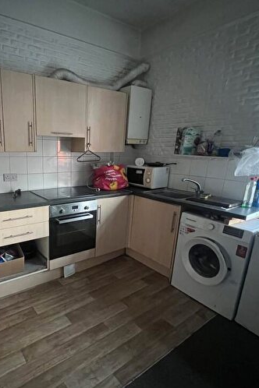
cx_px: 77
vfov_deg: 86.8
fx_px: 205
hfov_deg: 62.2
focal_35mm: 19
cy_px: 204
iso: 1000
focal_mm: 1.57
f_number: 1.8
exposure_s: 1/34
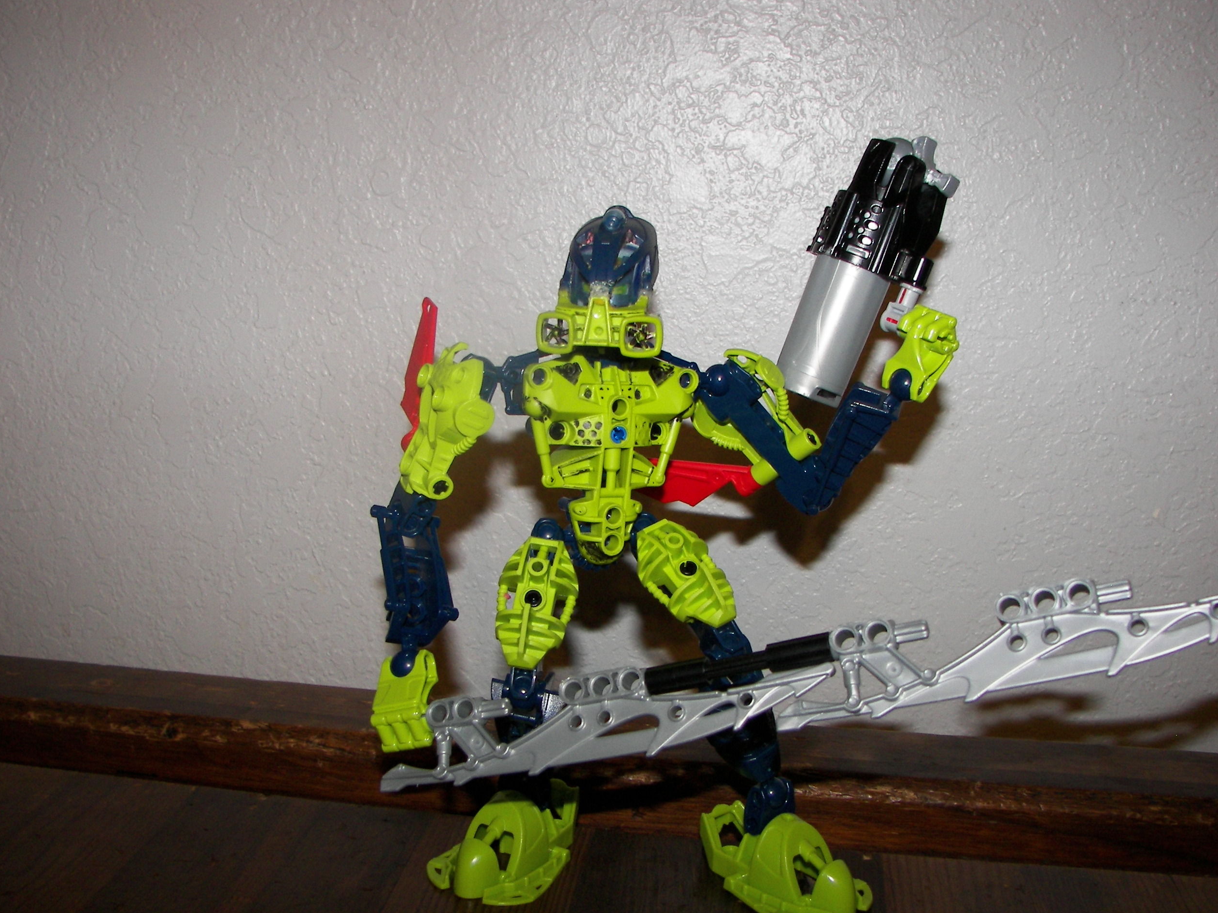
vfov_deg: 38.7
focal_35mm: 37
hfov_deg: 50.1
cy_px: 453
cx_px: 615
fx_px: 1302
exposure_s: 1/30
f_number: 2.8
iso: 100
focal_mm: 6
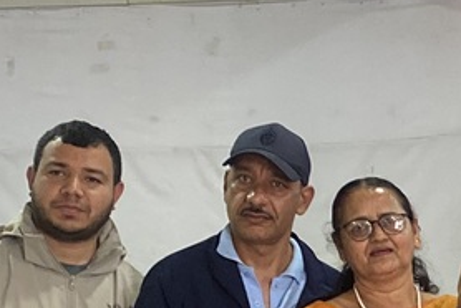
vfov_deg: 9.9
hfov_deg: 14.0
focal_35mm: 136
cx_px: 725
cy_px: 409
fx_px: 1743
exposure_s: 1/50
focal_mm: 4.25
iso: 250
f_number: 1.8
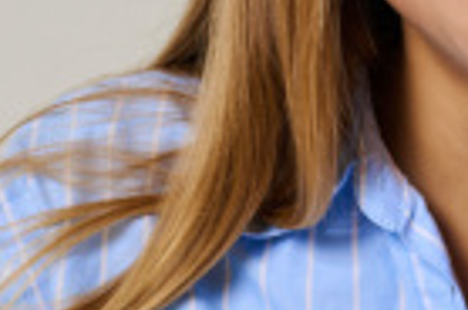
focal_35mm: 606
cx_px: 512
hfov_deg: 3.4
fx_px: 7860
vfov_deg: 2.3
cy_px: 241
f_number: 9
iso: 100
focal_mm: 105
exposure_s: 1/125
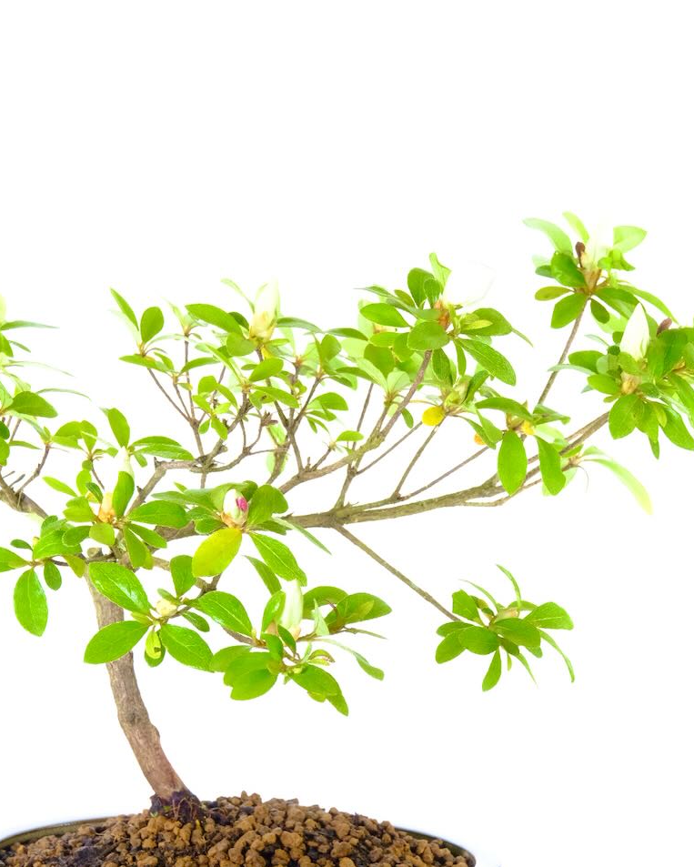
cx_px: 361
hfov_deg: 10.0
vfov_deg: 12.4
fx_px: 3978
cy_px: 559
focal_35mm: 155
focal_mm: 81.9
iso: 2500
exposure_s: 1/13
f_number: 13
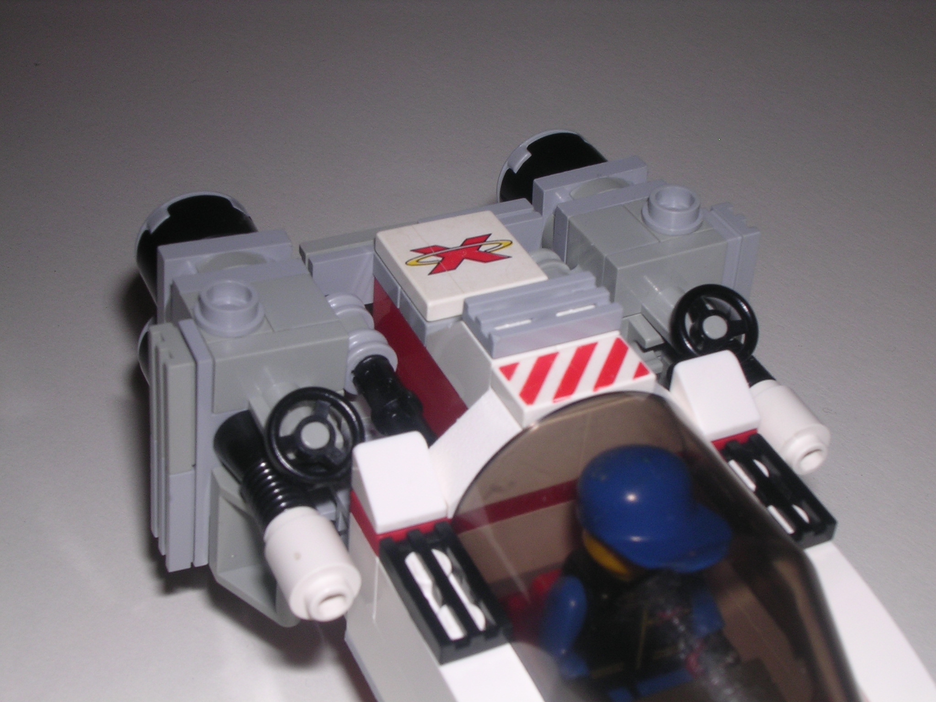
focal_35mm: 56
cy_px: 351
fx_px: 1514
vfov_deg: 26.1
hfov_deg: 34.3
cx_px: 468
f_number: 6.6
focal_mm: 8.5
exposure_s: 1/60.1
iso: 100
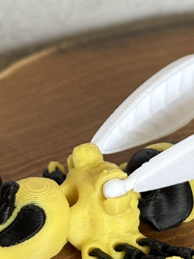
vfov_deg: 13.5
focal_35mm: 146
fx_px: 1092
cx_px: 142
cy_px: 143
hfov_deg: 10.1
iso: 100
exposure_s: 1/60
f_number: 1.78
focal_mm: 6.76
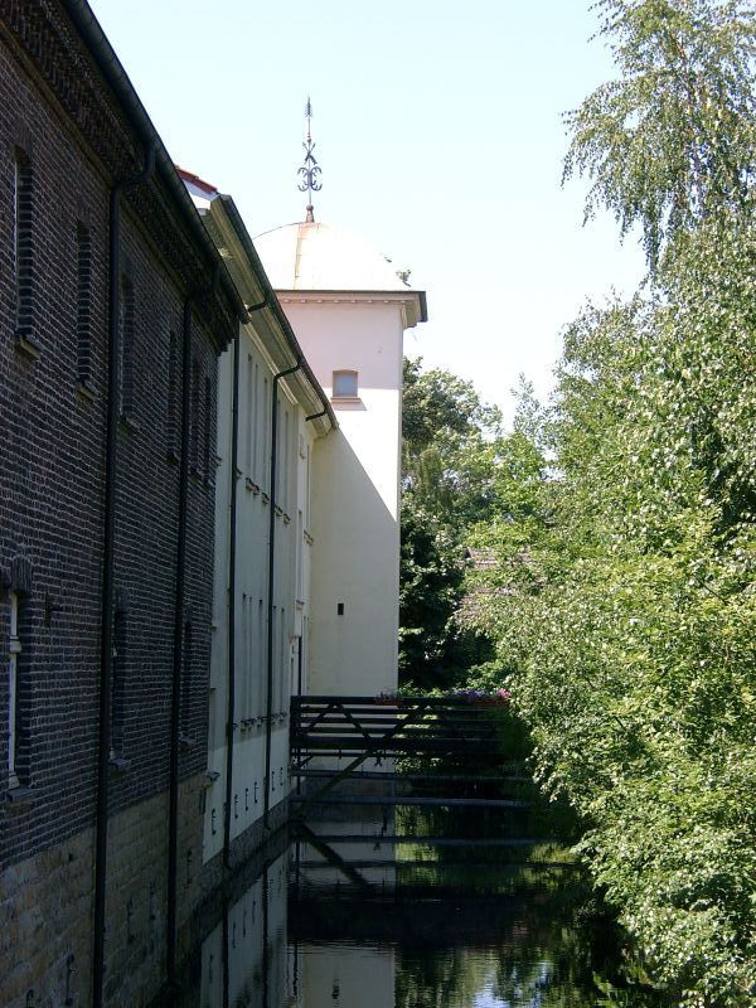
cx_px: 378
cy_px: 504
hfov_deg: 14.8
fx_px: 2912
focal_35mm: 100
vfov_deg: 19.6
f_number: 4
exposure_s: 1/199
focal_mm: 20.74
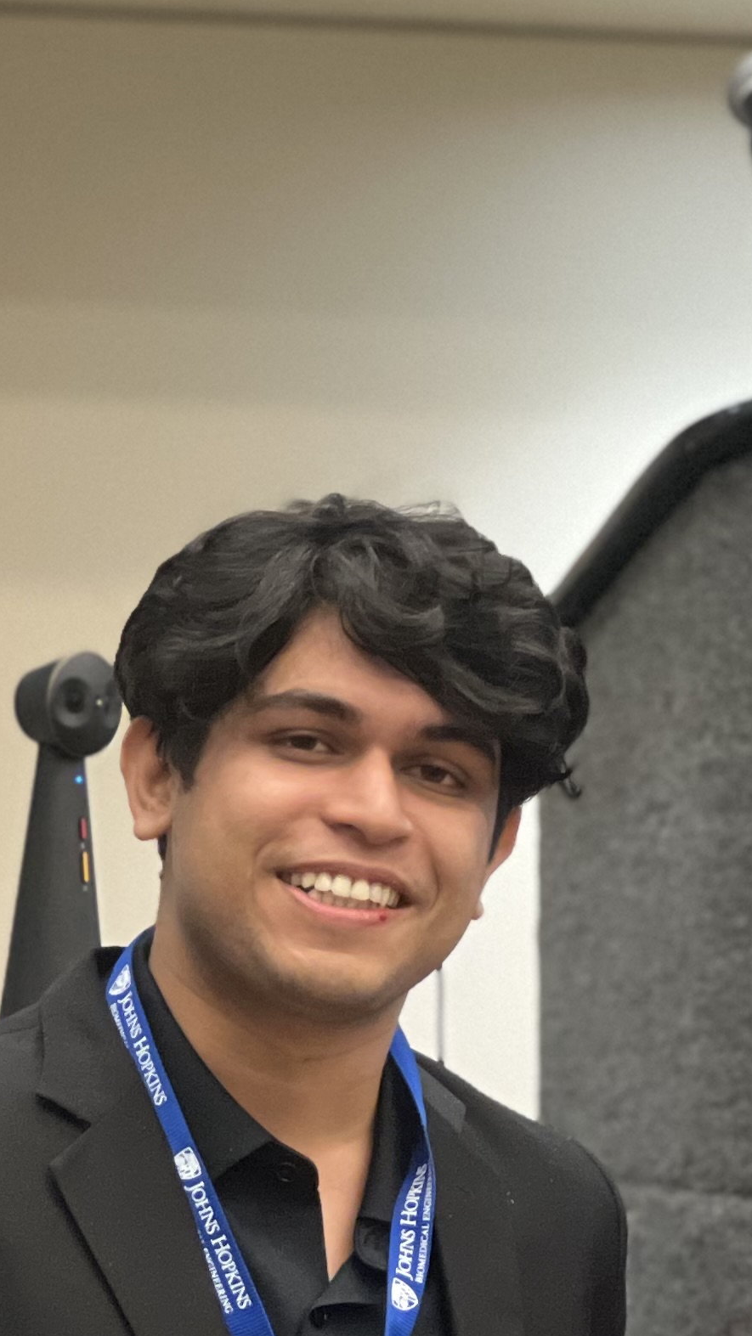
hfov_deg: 5.6
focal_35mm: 215
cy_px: 1198
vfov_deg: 10.0
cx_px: 593
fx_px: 7620
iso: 400
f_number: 2.8
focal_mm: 9
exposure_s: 1/20
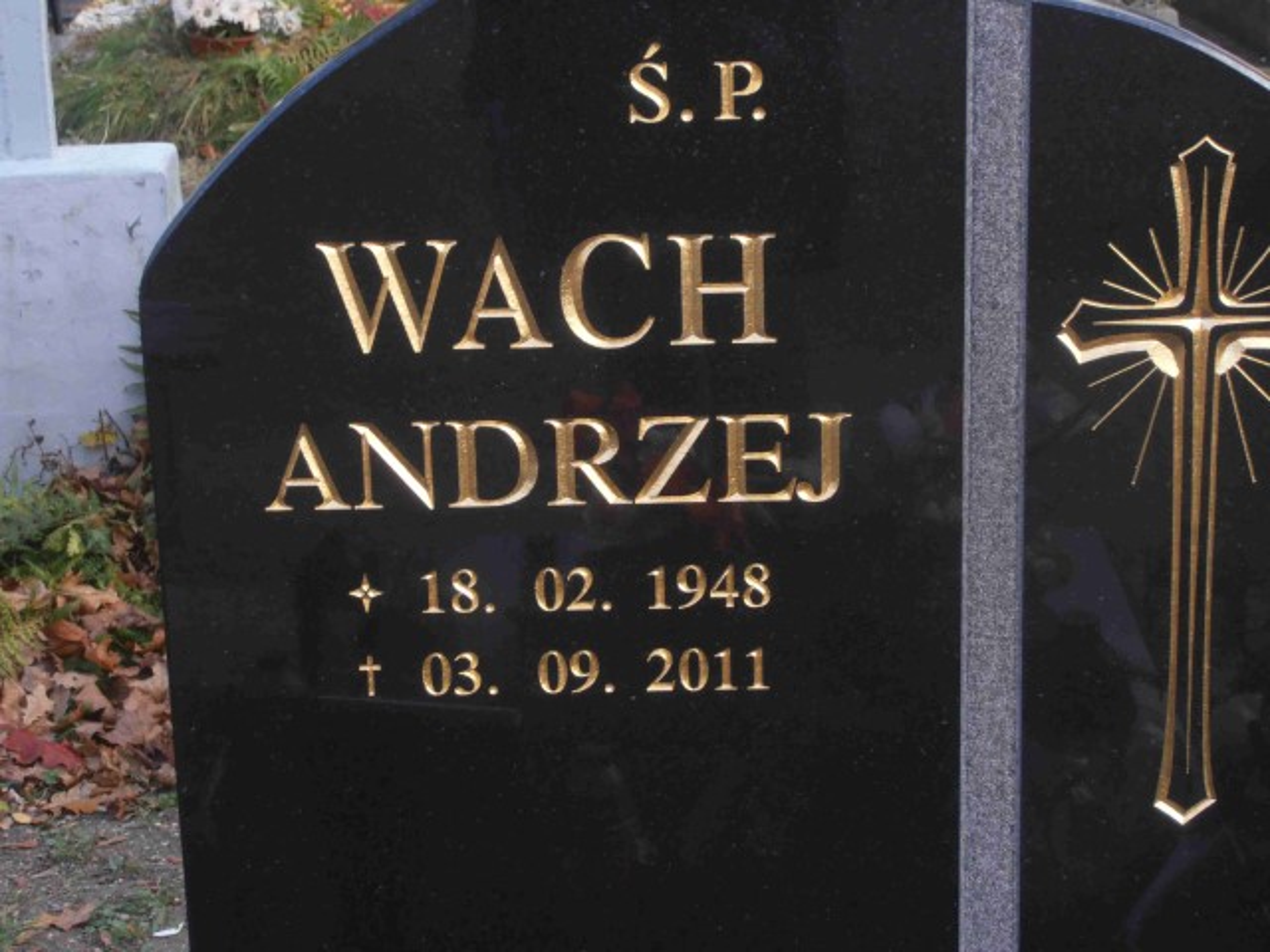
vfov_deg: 16.8
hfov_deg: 22.3
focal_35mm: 88
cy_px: 476
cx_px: 635
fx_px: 3229
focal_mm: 15.51
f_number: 5.1
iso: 80
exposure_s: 1/60
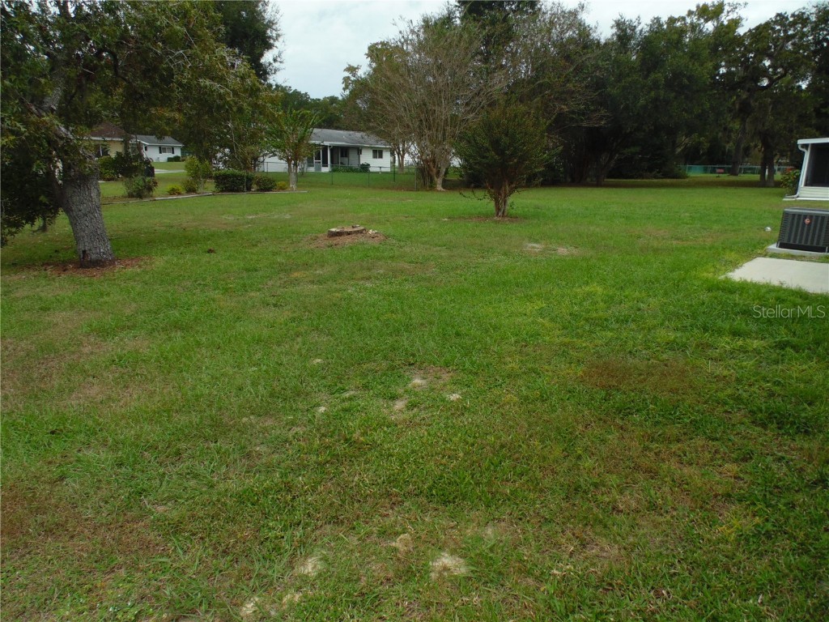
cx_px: 414
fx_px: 527
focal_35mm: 22
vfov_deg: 61.1
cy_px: 311
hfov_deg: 76.4
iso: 80
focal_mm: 4
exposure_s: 1/640
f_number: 3.1
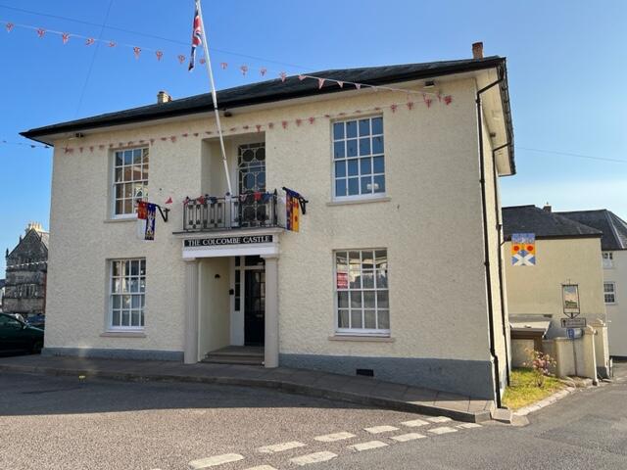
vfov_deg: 53.1
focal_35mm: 26
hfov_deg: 67.3
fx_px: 471
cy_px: 235
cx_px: 314
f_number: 1.6
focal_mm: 5.1
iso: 50
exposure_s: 1/1957
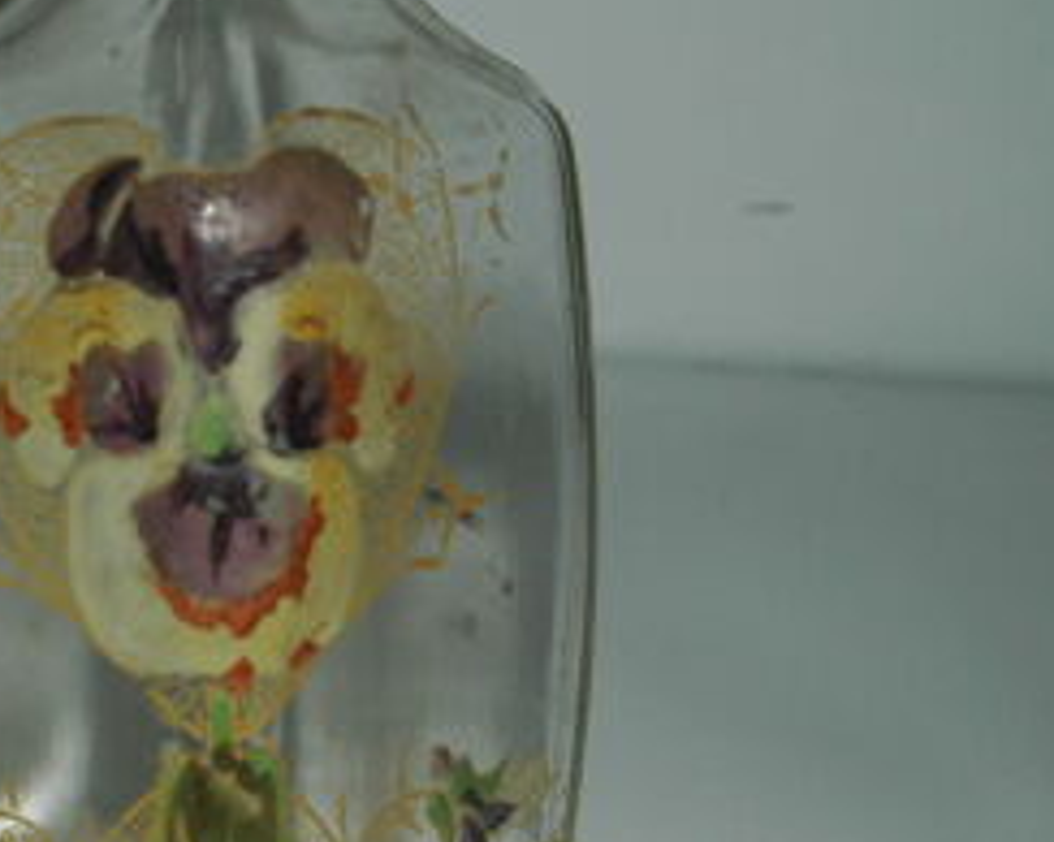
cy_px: 447
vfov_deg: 15.9
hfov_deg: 19.0
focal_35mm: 97
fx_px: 3025
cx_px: -86
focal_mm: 28
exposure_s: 1/125
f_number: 7.1
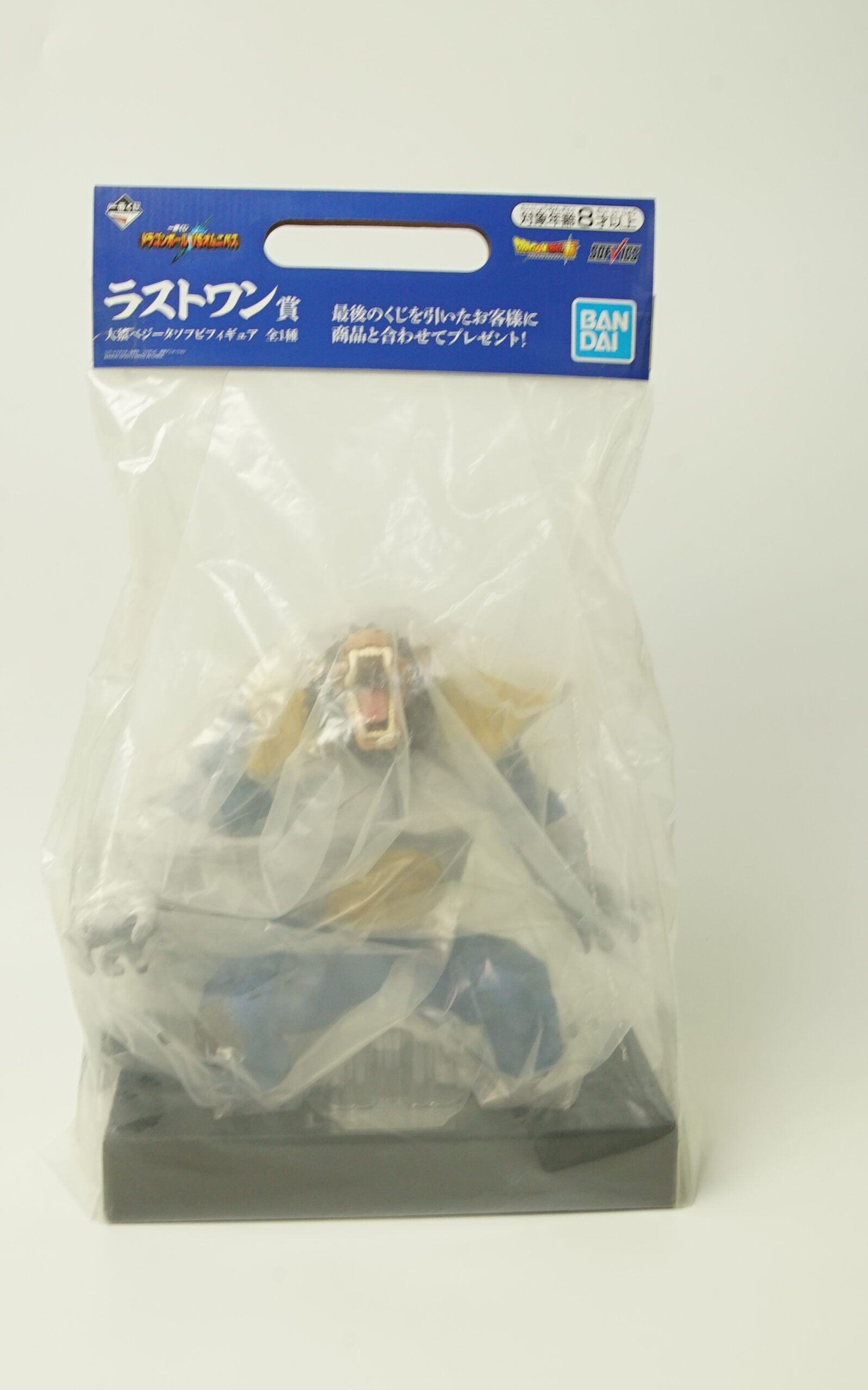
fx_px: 1628
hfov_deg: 29.9
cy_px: 696
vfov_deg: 46.2
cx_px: 413
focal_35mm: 43
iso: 1000
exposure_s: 1/20
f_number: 10
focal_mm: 28
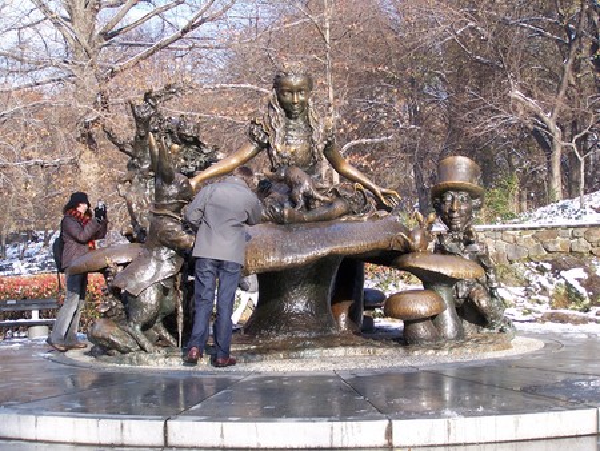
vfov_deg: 23.0
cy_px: 226
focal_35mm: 64
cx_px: 300
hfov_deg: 30.3
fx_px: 1110
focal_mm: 10.7
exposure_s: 1/250
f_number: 3.2
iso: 80
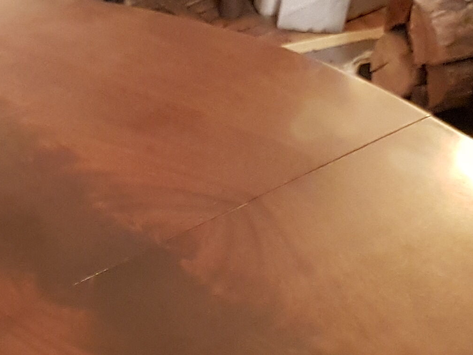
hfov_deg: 18.0
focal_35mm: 104
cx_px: -79
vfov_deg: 13.3
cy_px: 552
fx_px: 1421
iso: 250
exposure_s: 1/10
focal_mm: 4.2
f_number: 1.7
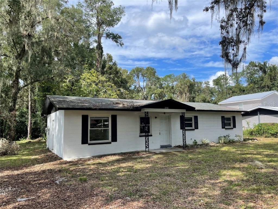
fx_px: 209
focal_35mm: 26
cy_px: 104
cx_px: 139
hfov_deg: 67.3
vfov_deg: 53.1
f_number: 1.6
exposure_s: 1/2257
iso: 32
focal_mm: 4.2
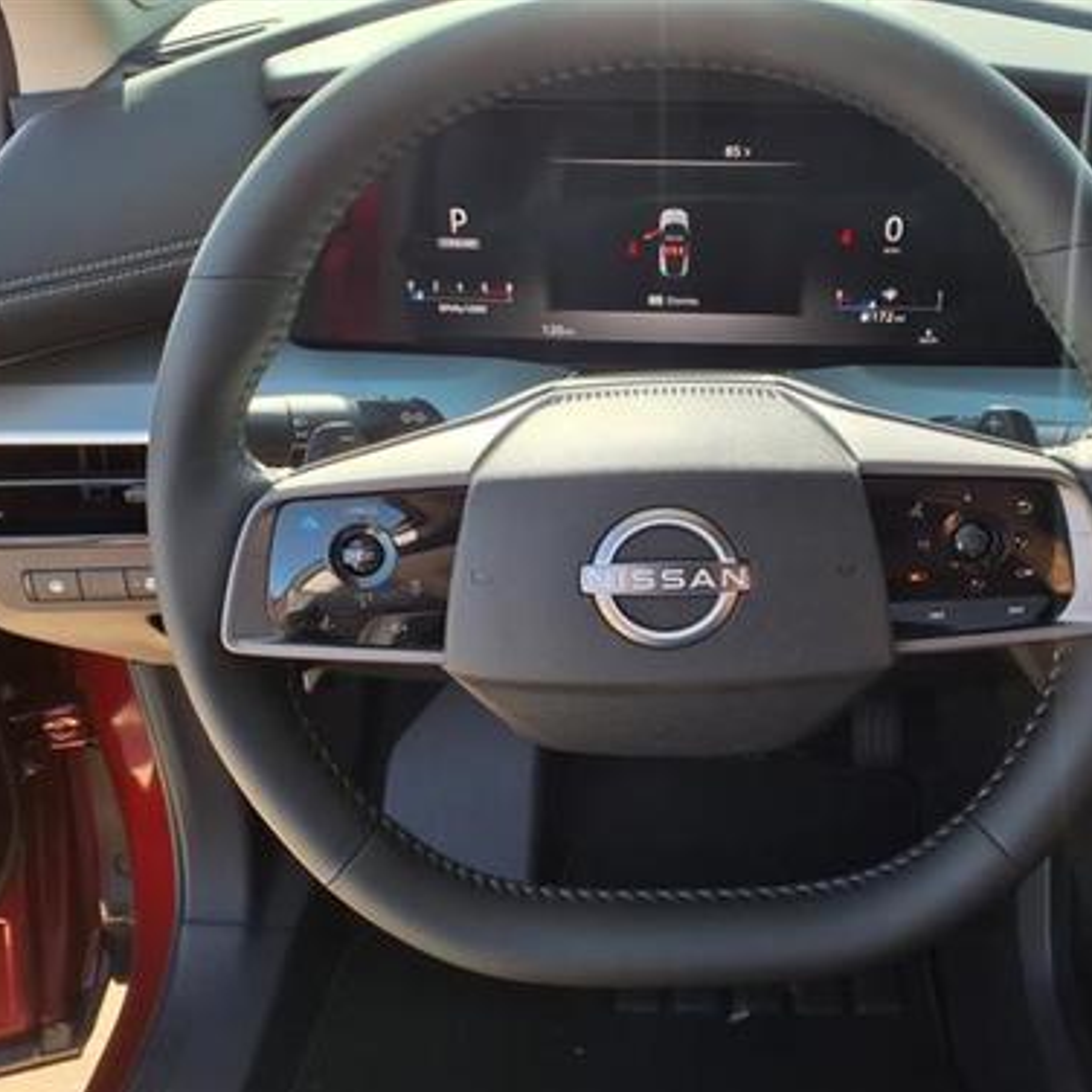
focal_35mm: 32
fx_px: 1142
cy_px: 546
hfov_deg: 50.7
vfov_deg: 51.1
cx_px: 668
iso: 40
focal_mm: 3.58
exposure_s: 1/238
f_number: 1.9
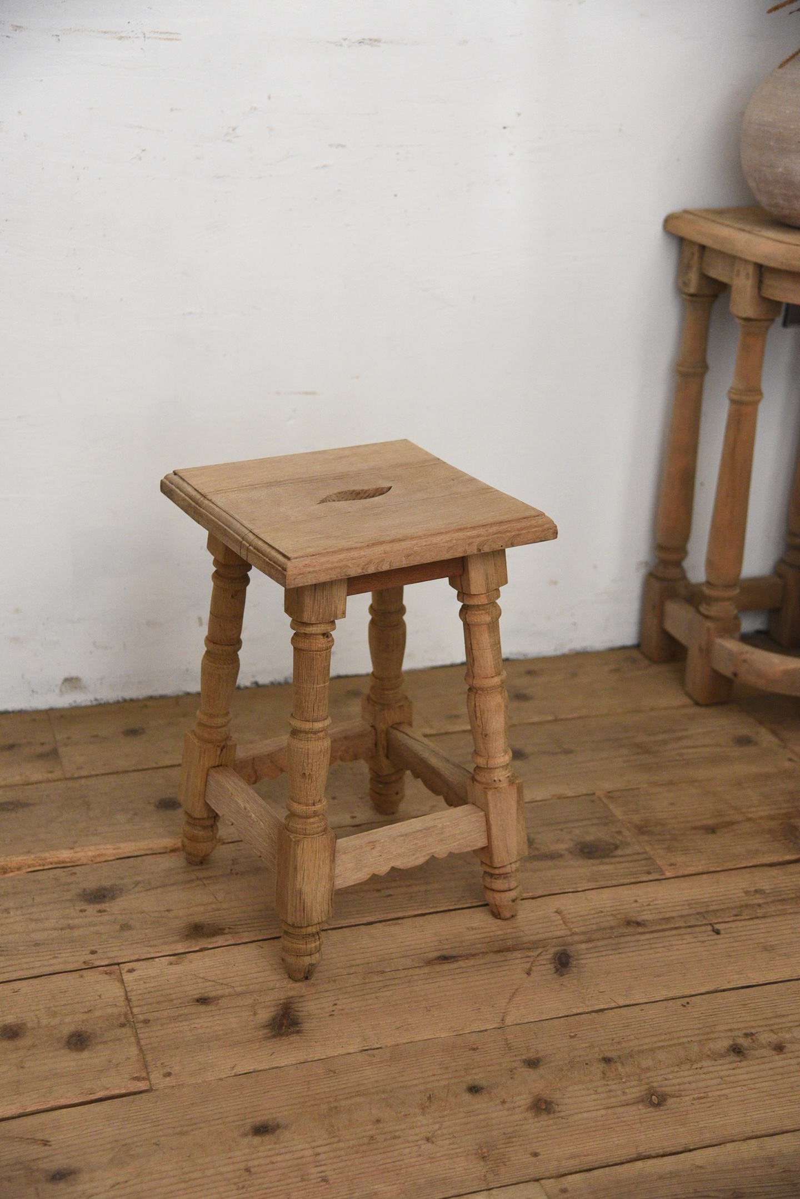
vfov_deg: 39.6
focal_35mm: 50
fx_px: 1665
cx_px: 400
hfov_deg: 27.0
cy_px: 600
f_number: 4
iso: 2800
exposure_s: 1/50
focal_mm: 50
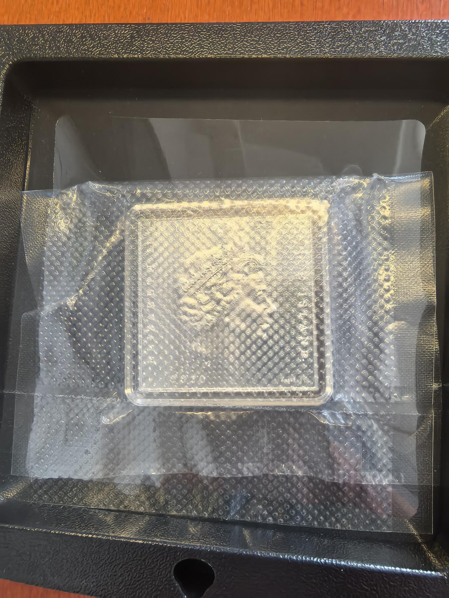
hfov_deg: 56.8
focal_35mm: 24
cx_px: 224
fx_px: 415
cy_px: 299
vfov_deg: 71.6
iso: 80
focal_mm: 1.68
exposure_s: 1/100
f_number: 2.2
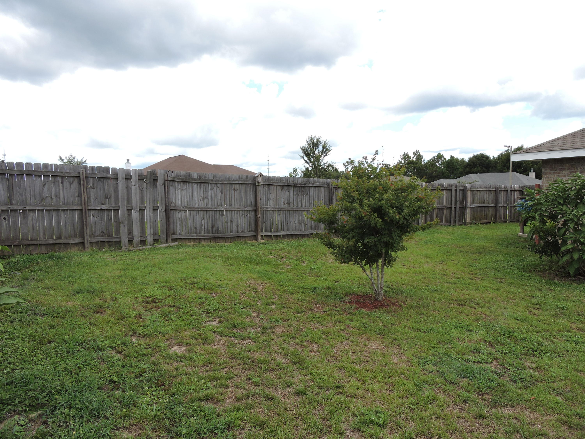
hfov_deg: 71.6
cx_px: 292
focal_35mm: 24
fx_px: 406
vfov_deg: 56.8
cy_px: 220
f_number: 3.3
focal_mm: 4.3
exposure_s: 1/500
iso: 100
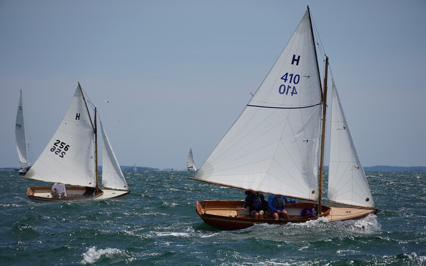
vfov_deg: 7.2
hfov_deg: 11.6
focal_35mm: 181
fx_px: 2101
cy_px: 140
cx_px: 213
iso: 100
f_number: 5.6
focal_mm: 118
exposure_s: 1/1250
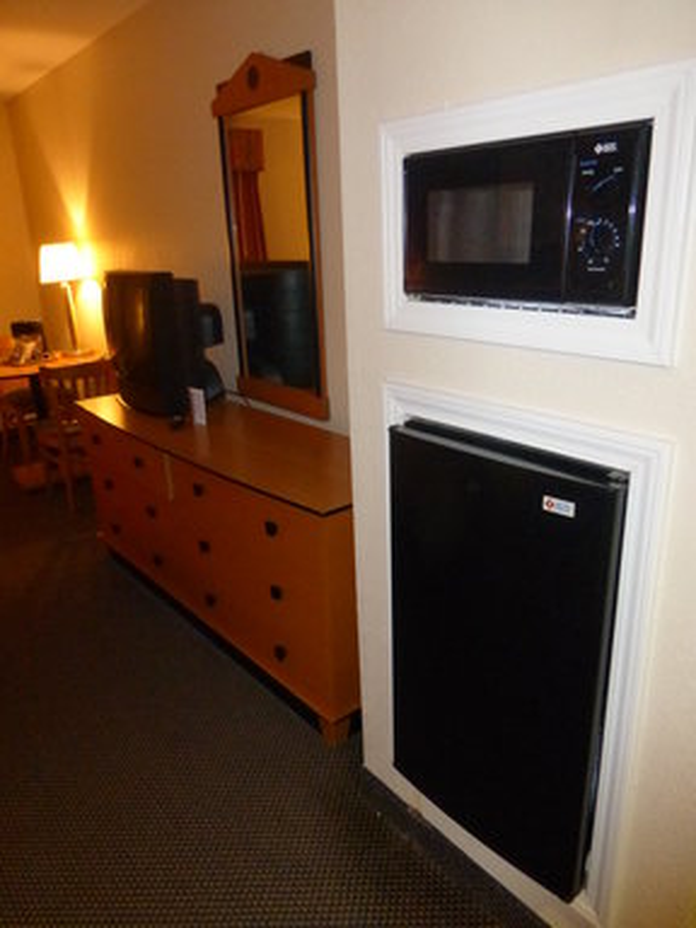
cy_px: 464
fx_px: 643
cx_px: 348
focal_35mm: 24
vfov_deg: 71.6
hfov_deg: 56.8
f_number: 3.3
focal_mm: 4.3
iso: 800
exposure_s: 1/60
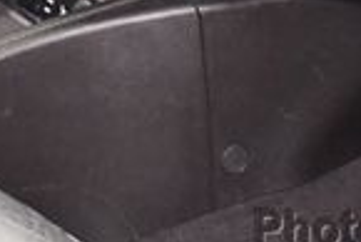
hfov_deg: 12.9
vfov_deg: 8.2
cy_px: -257
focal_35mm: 159
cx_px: 224
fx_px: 1596
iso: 4000
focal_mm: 18
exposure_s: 1/60
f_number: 3.5
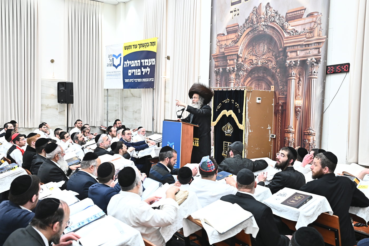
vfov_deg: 35.0
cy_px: 123
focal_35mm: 38
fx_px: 389
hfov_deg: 50.7
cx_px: 184
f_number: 6.3
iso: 2000
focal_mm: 38
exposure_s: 1/200
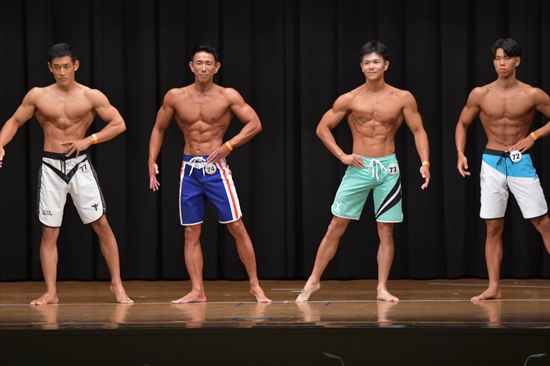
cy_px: 183
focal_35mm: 187
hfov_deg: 11.0
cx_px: 275
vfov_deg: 7.3
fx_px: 2856
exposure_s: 1/400
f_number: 5.6
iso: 6400
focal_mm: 125
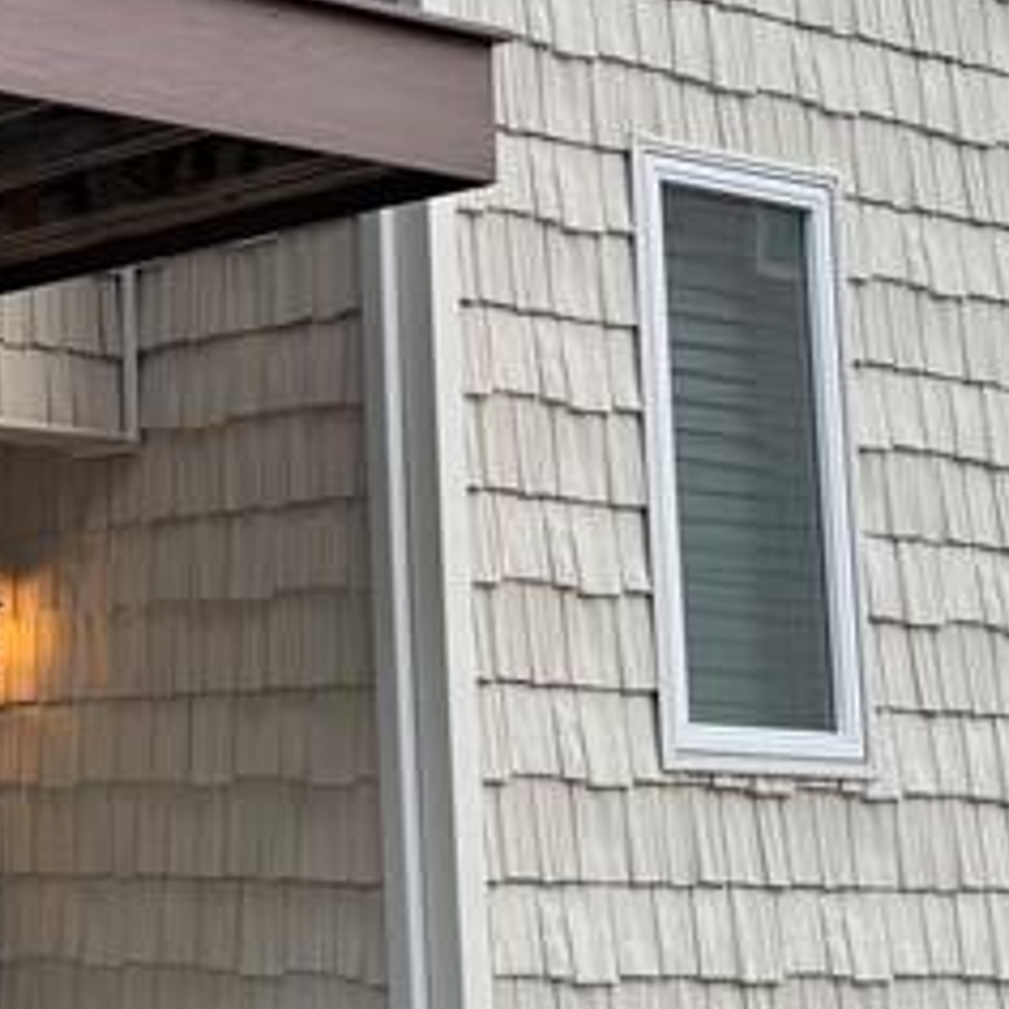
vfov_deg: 18.7
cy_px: 188
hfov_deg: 18.0
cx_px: -167
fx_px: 3034
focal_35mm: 92
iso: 80
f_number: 1.78
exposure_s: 1/514
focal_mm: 6.76
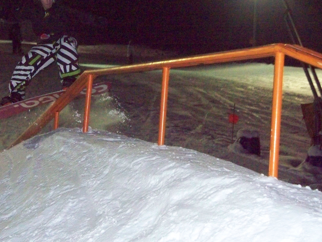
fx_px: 744
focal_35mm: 80
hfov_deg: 24.4
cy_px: 90
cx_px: 139
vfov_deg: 18.4
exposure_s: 1/80
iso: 1600
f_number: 3.1
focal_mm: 12.89
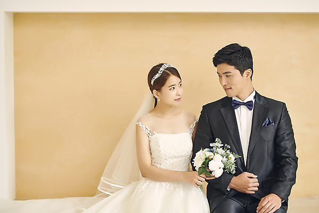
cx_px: 160
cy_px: 106
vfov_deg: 16.1
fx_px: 753
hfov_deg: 23.9
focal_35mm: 85
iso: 200
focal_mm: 85
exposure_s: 1/125
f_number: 2
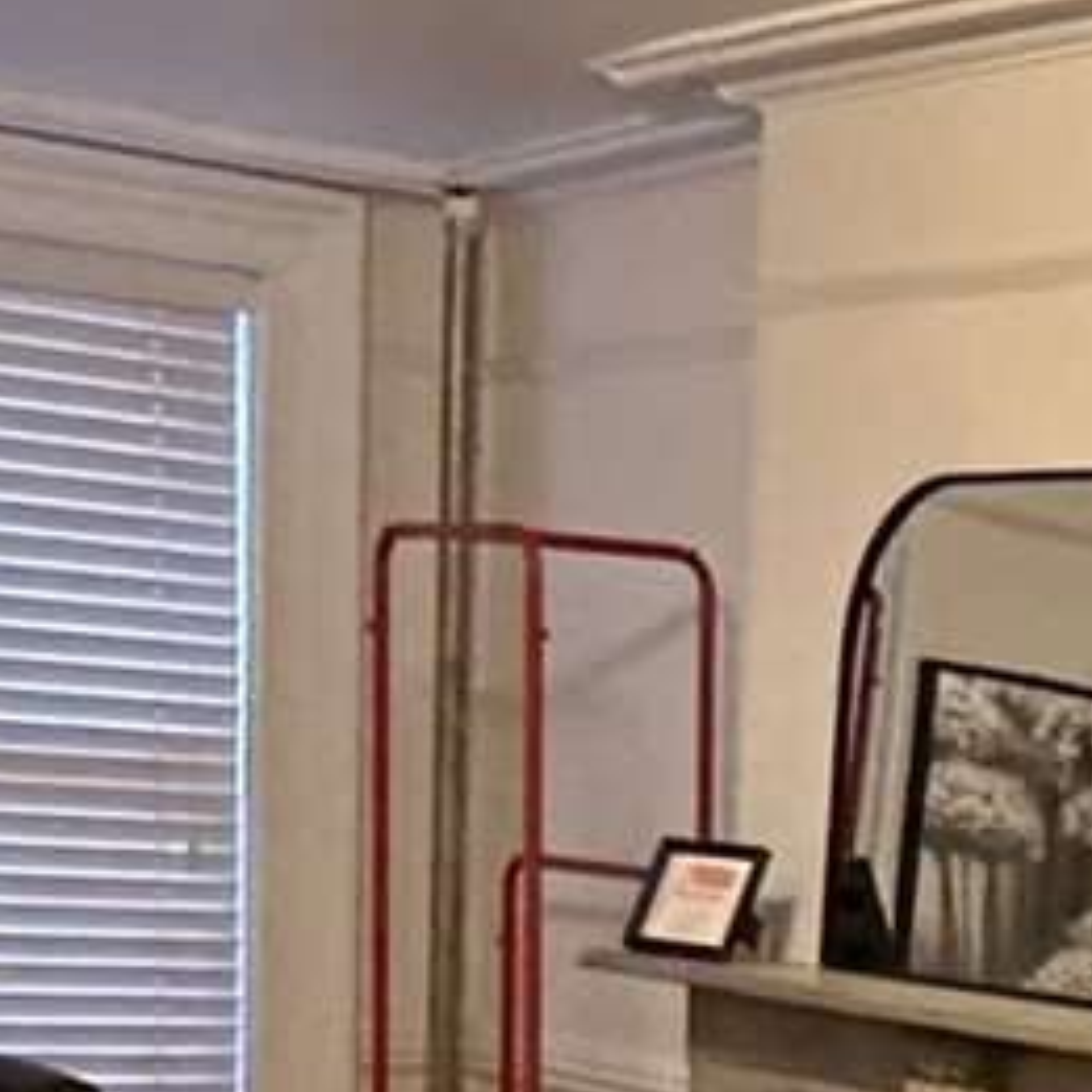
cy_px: 1330
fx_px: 3462
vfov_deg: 17.1
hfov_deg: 16.6
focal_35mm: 97
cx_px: 1561
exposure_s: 1/60
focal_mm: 2.22
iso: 800
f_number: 2.2
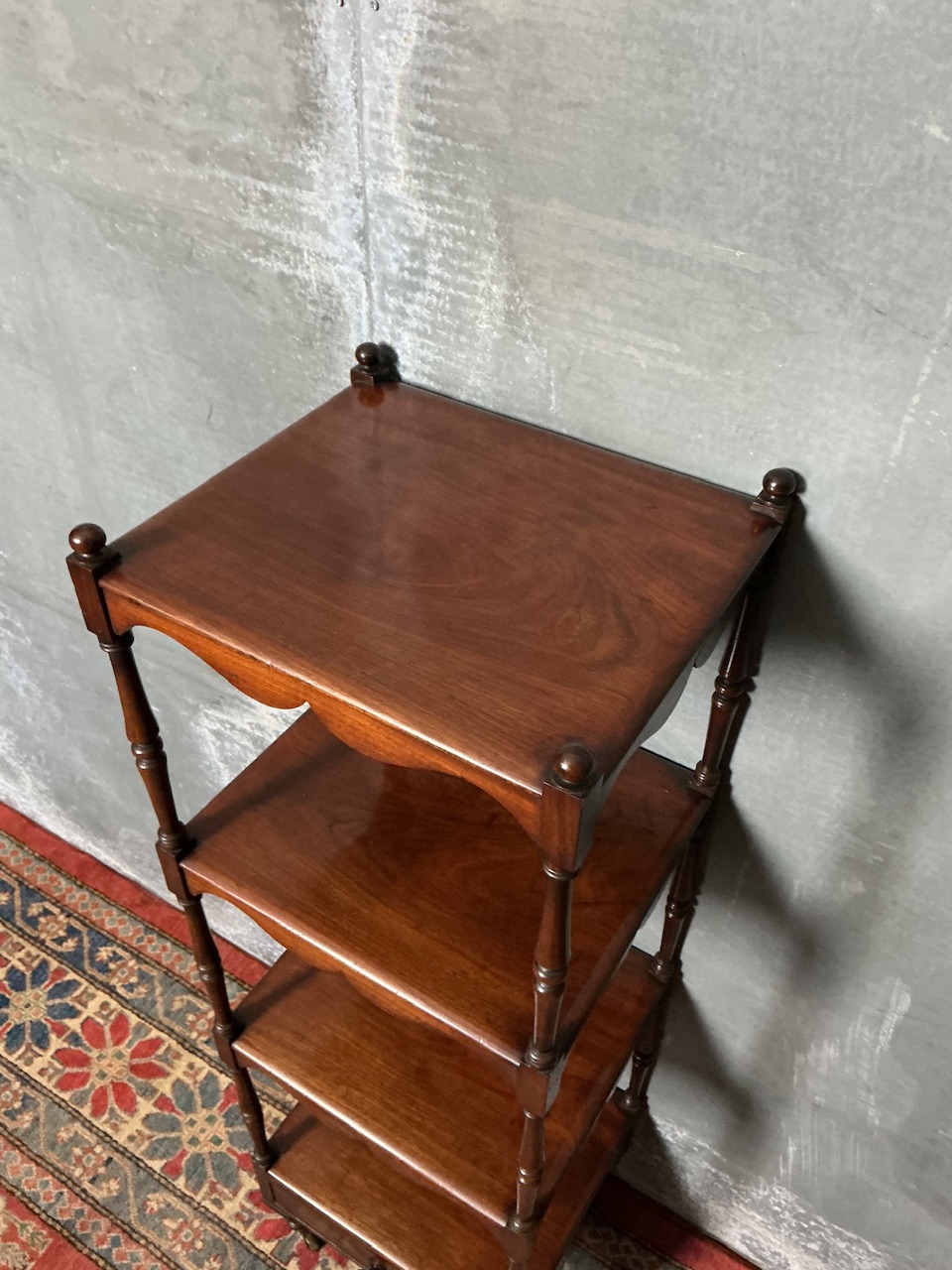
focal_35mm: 29
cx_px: 476
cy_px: 635
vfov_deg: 61.7
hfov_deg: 48.2
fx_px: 1063
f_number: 1.8
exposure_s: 1/33
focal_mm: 3
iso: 320
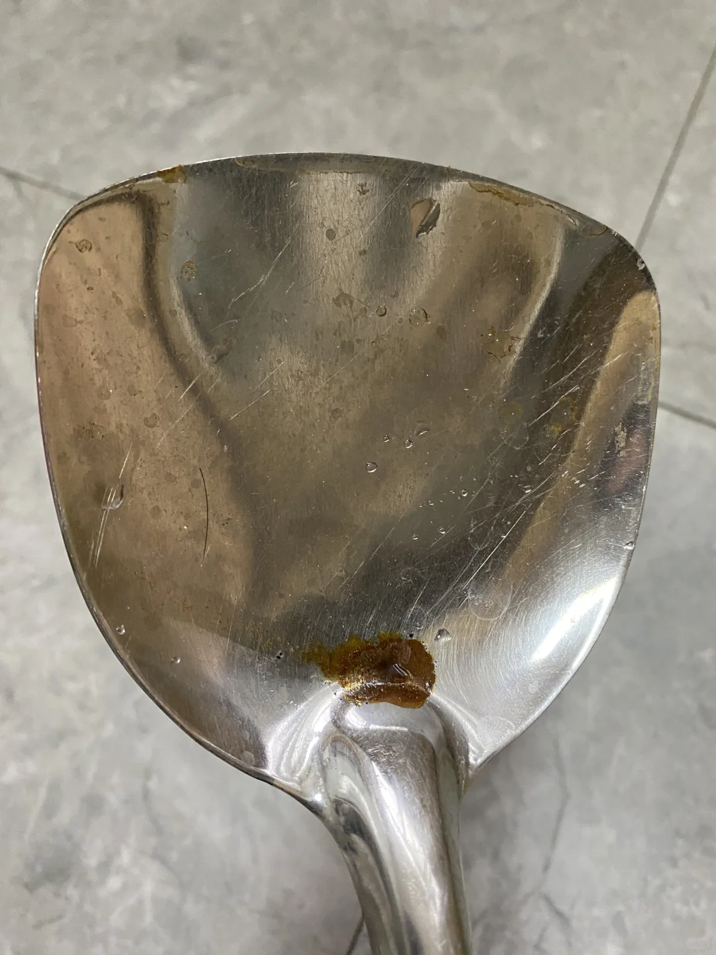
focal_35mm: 26
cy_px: 478
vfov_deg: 67.3
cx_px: 358
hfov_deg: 53.1
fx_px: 717
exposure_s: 1/58
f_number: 1.8
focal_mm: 4.25
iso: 500
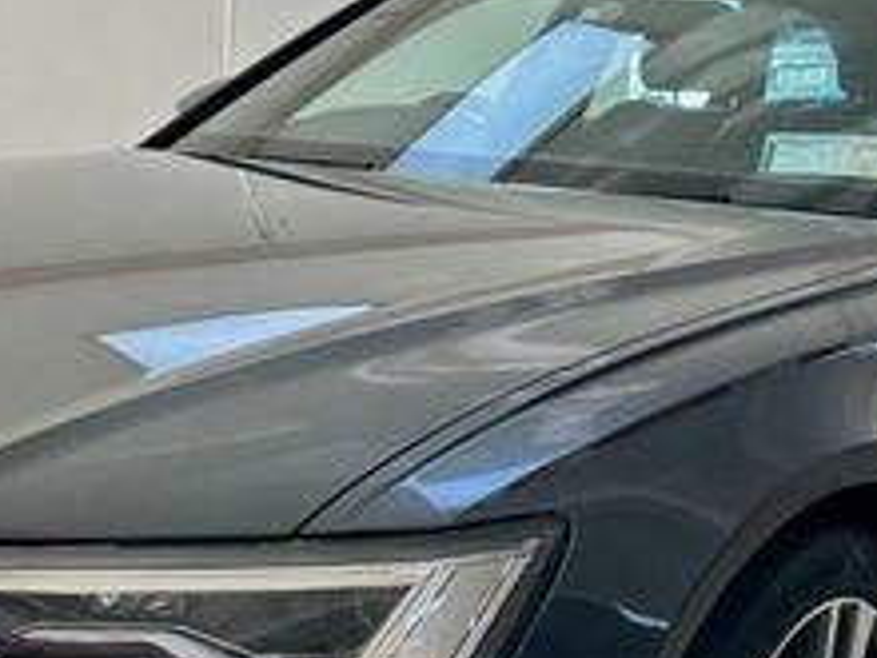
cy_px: 463
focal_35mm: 71
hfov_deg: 27.4
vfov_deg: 20.6
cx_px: 411
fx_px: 1799
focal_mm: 5.7
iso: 40
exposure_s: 1/274
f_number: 1.5
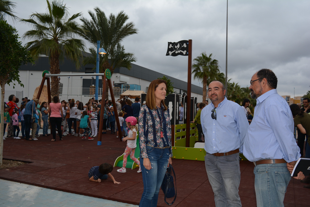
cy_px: 104
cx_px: 155
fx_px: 310
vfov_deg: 36.9
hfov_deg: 53.1
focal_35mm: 36
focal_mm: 24
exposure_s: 1/200
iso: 100
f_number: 5
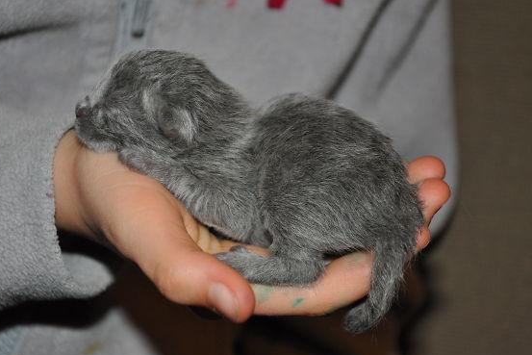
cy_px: 177
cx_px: 261
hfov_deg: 21.5
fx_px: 1404
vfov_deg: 14.4
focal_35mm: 95
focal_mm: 58
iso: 800
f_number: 5
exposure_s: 1/60
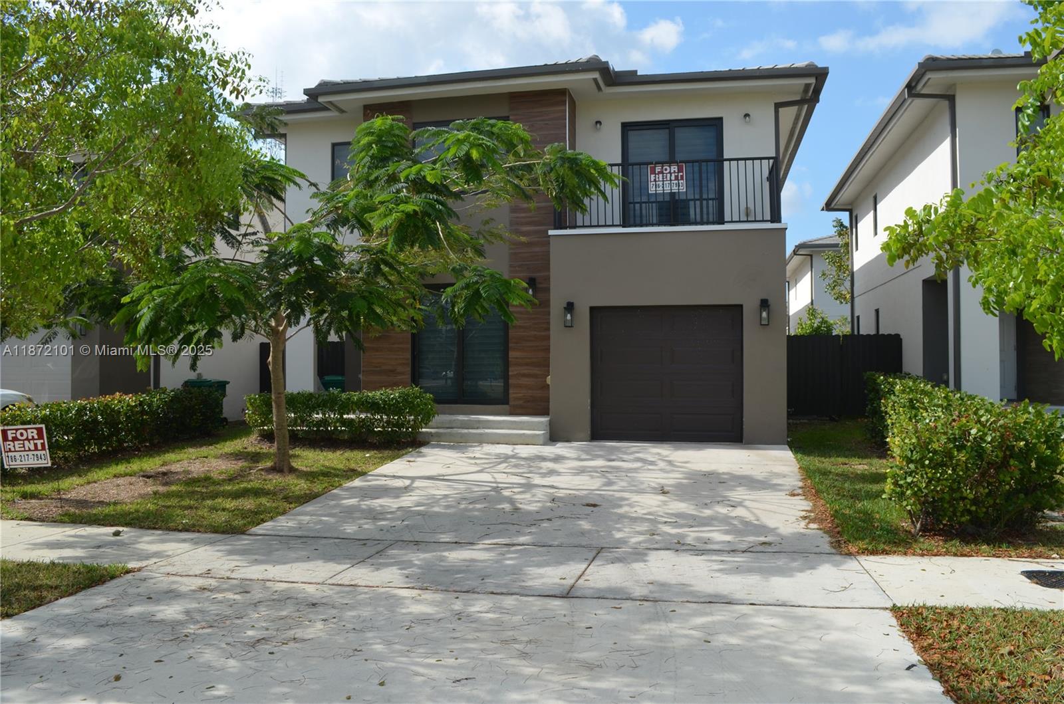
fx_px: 796
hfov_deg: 67.5
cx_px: 532
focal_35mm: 27
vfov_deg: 47.7
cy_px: 352
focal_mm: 18
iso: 140
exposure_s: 1/250
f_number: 8
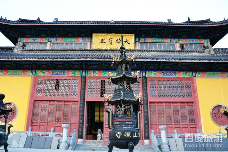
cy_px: 76
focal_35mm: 27
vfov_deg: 47.9
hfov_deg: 67.4
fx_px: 171
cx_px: 114
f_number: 6.3
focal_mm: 18
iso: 450
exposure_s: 1/15
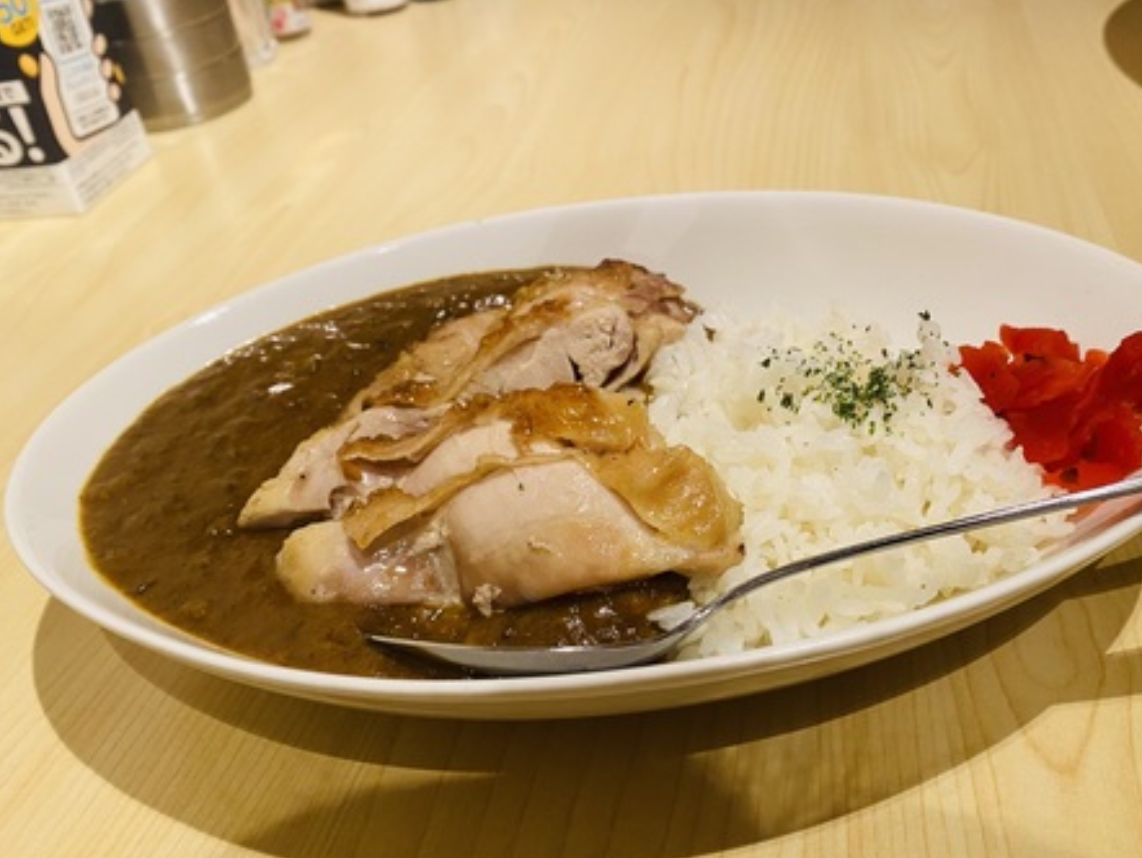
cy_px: 459
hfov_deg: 59.8
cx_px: 628
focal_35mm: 30
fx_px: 990
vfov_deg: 46.8
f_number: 1.8
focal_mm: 4.25
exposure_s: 1/60
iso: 100
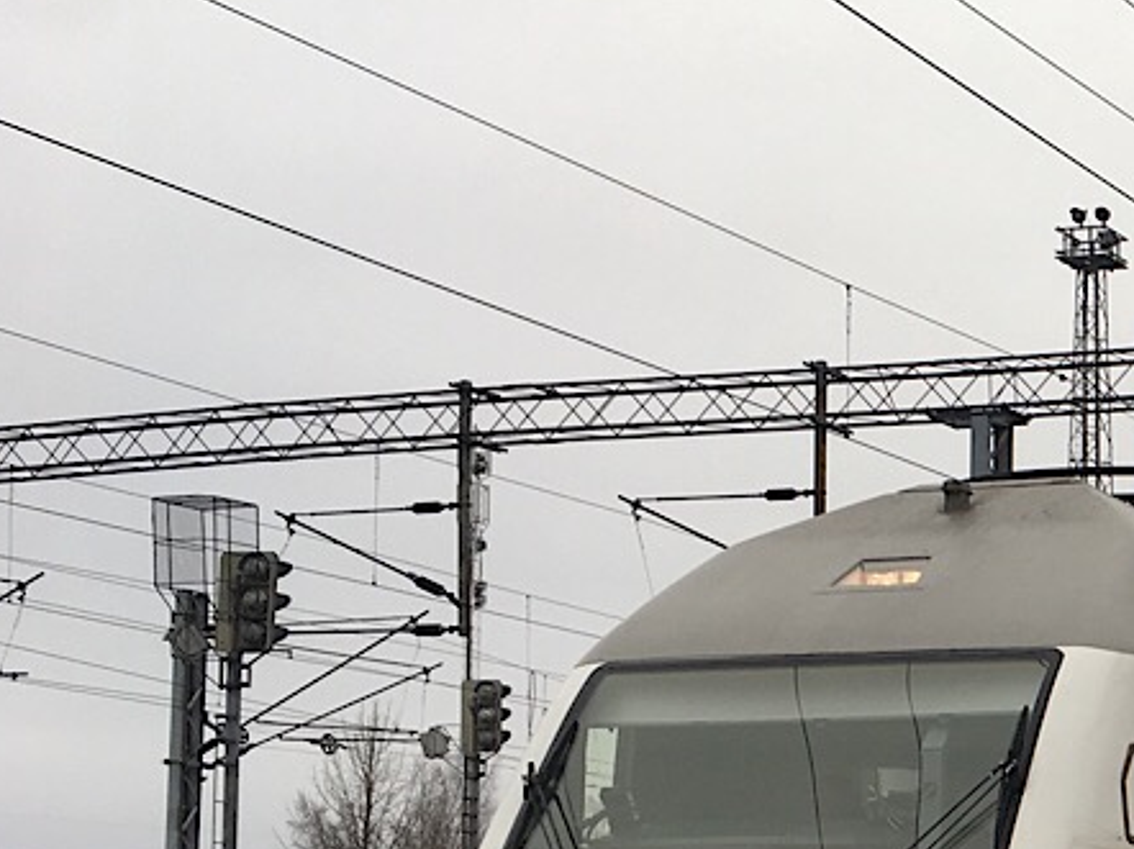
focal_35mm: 84
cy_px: 844
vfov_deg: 17.2
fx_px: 2750
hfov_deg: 20.5
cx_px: 1606
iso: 25
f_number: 2.2
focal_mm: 4.15
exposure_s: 1/227
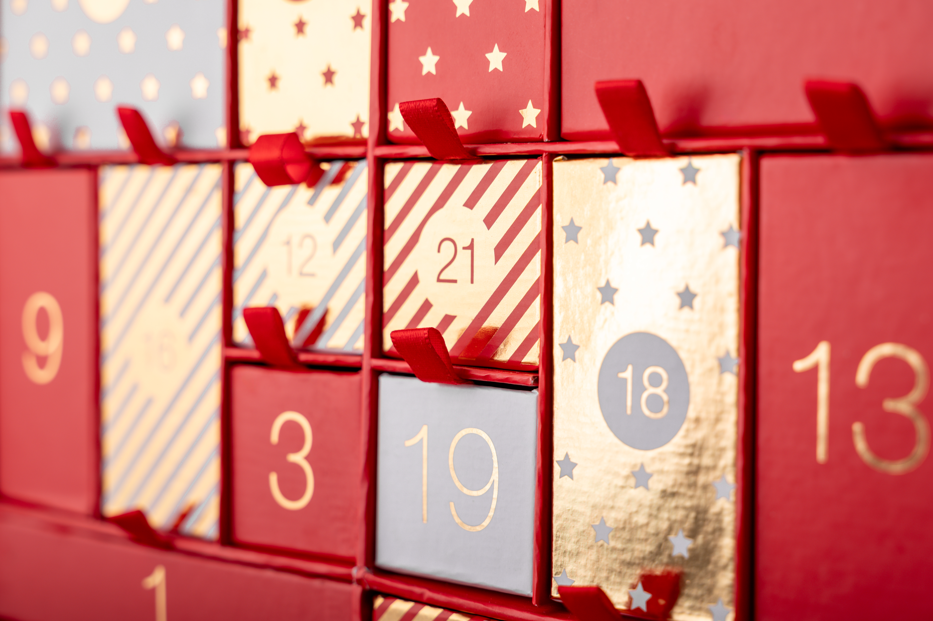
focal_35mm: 75
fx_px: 1942
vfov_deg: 18.2
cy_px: 310
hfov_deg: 27.0
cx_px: 466
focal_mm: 75
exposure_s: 1/200
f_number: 5.6
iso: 100
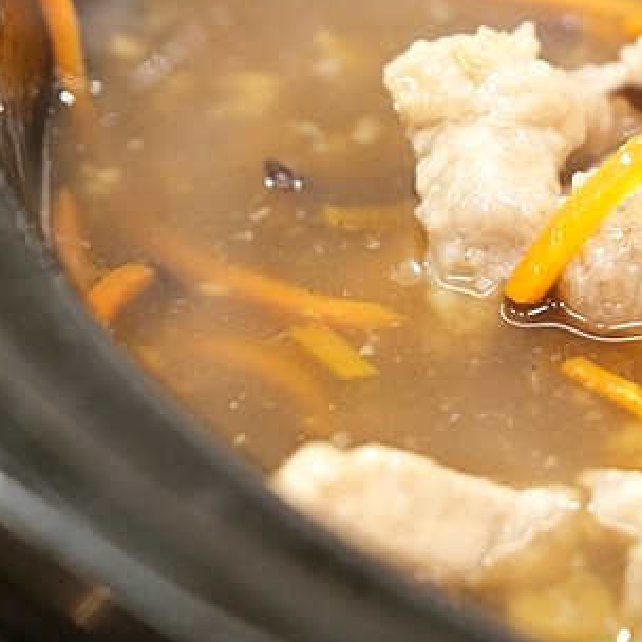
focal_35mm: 83
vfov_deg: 20.7
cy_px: 133
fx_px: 1742
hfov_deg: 19.7
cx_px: 754
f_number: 2.5
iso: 400
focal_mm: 23
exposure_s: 1/34
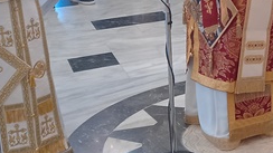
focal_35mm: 95
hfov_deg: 20.7
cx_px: 345
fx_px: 687
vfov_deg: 12.5
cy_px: -23
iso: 100
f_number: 2
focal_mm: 4.6
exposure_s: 1/50
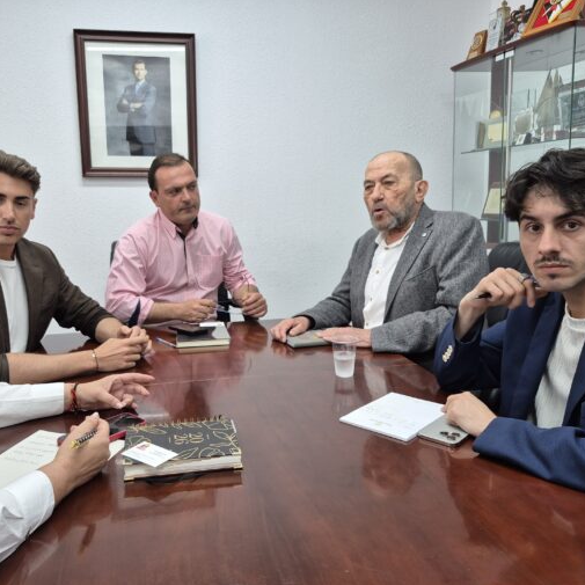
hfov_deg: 56.9
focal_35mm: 28
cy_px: 298
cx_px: 234
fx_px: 535
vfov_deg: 57.3
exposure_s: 1/100
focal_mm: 5.4
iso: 160
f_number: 1.8
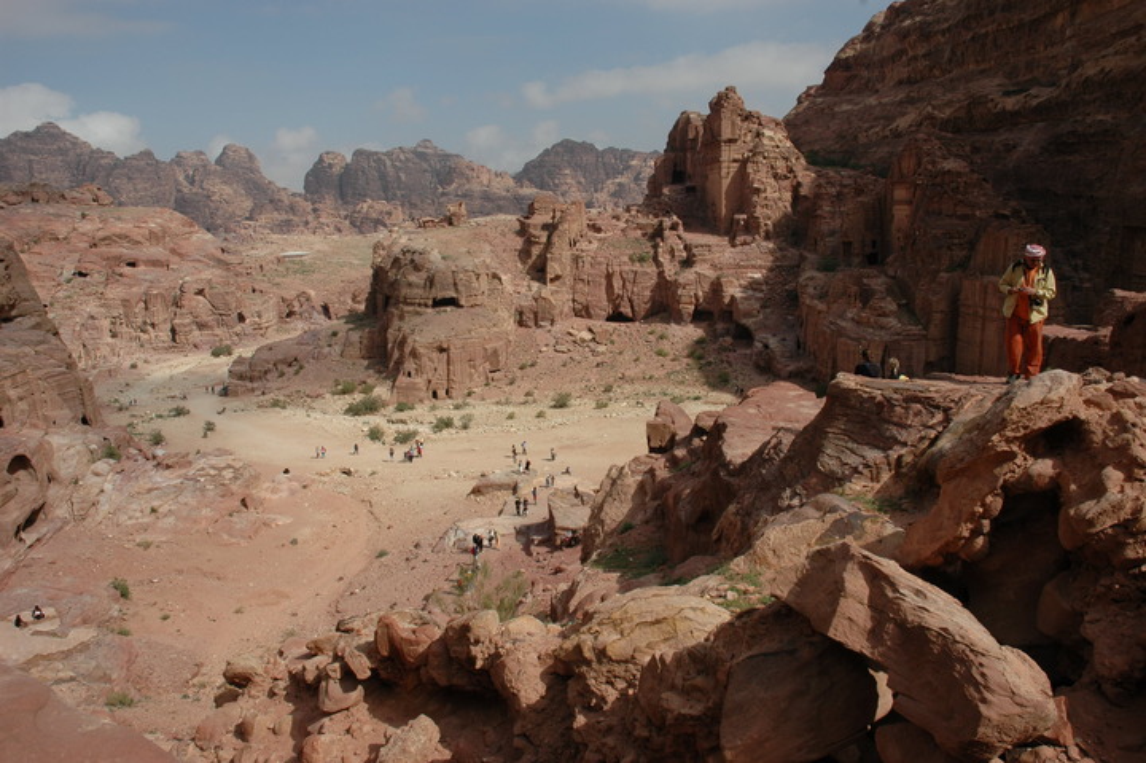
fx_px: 859
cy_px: 382
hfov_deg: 67.4
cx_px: 573
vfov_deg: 47.9
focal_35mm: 27
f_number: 11
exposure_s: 1/500
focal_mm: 18
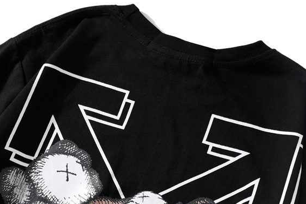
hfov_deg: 22.9
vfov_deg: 15.3
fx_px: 756
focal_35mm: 89
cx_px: 165
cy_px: 129
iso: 125
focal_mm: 42
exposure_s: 1/125
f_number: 9
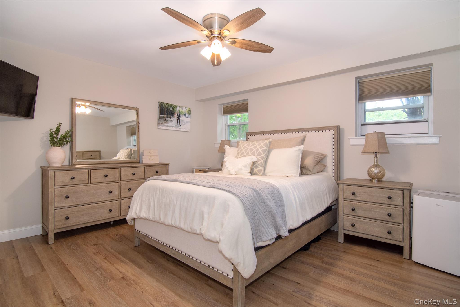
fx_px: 211
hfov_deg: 95.0
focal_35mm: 16
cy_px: 154
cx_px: 230
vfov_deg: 72.0
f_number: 8
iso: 640
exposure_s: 1/40
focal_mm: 11
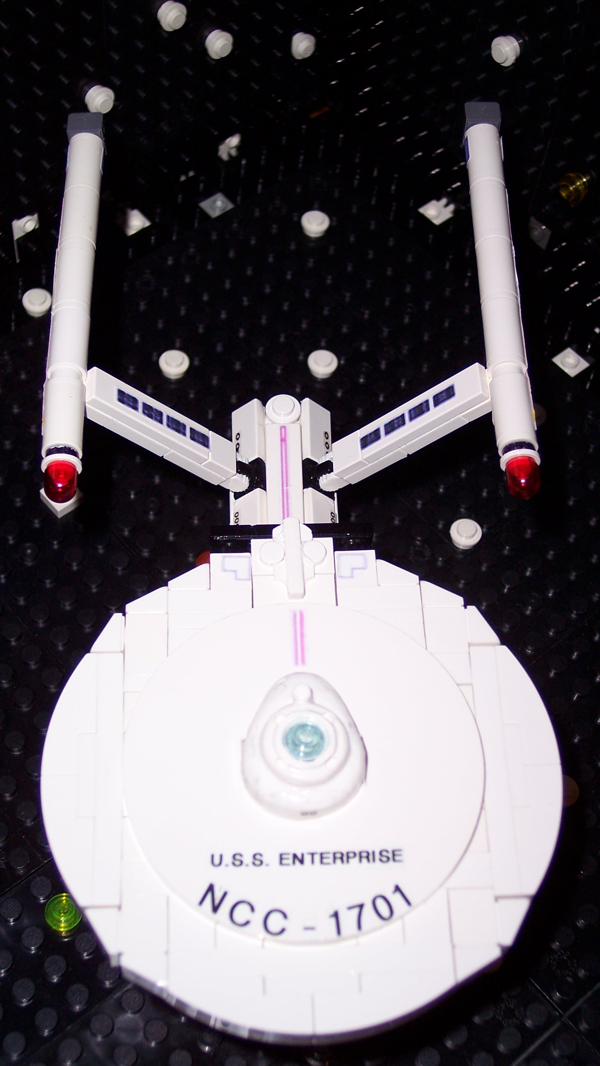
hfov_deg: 21.1
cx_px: 297
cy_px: 536
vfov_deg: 36.6
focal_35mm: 57
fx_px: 1612
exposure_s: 1/60
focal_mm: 10.7
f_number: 3.4
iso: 100
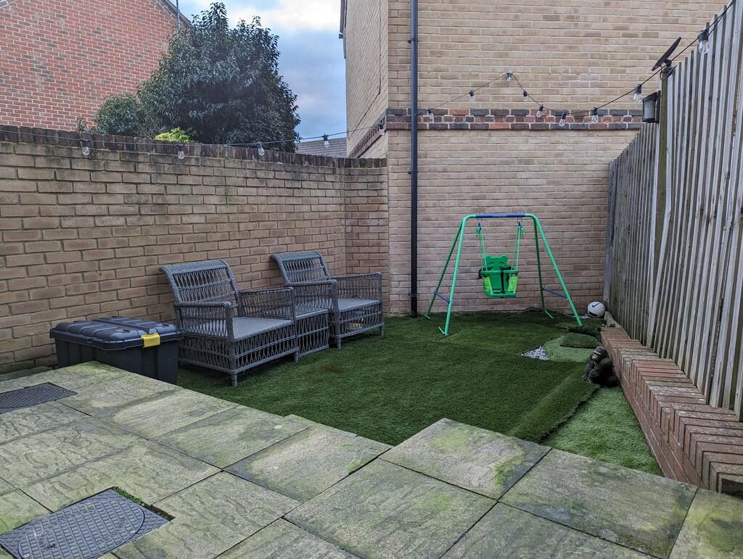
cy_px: 280
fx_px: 516
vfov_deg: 56.9
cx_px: 372
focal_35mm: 24
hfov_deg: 71.5
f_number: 1.85
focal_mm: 6.81
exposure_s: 1/66.2
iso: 44
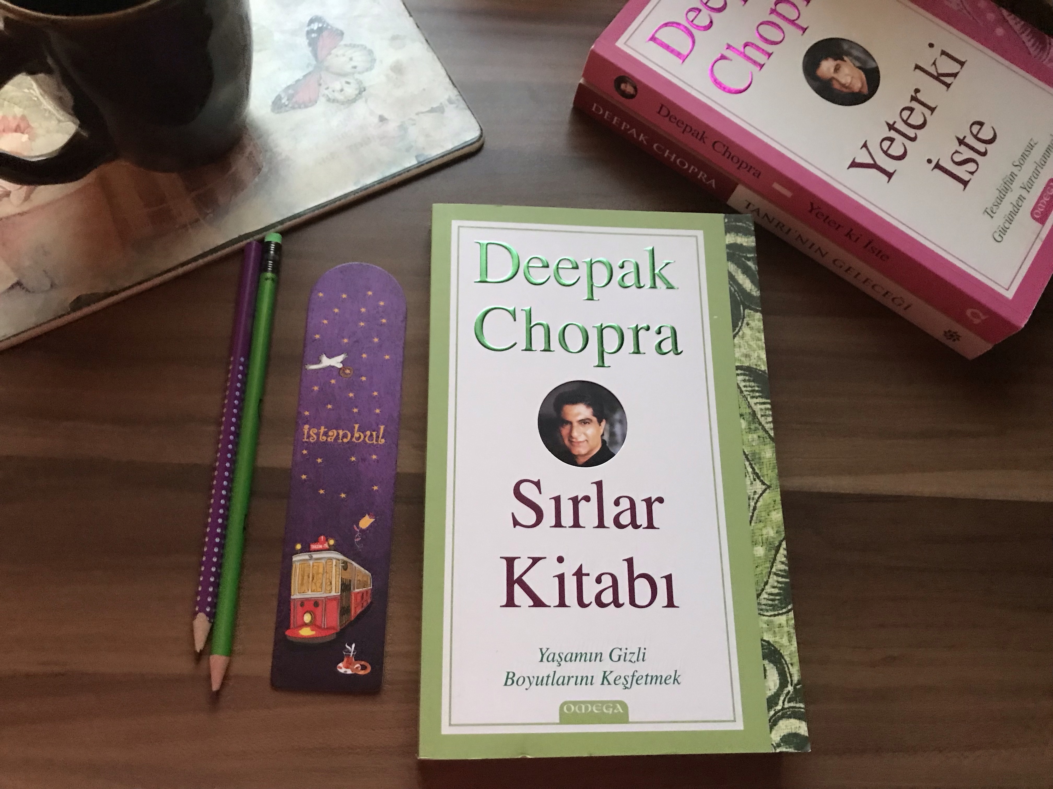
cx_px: 526
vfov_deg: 49.7
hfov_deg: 63.4
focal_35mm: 28
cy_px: 394
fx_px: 852
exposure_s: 1/6
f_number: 1.8
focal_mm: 3.99
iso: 80
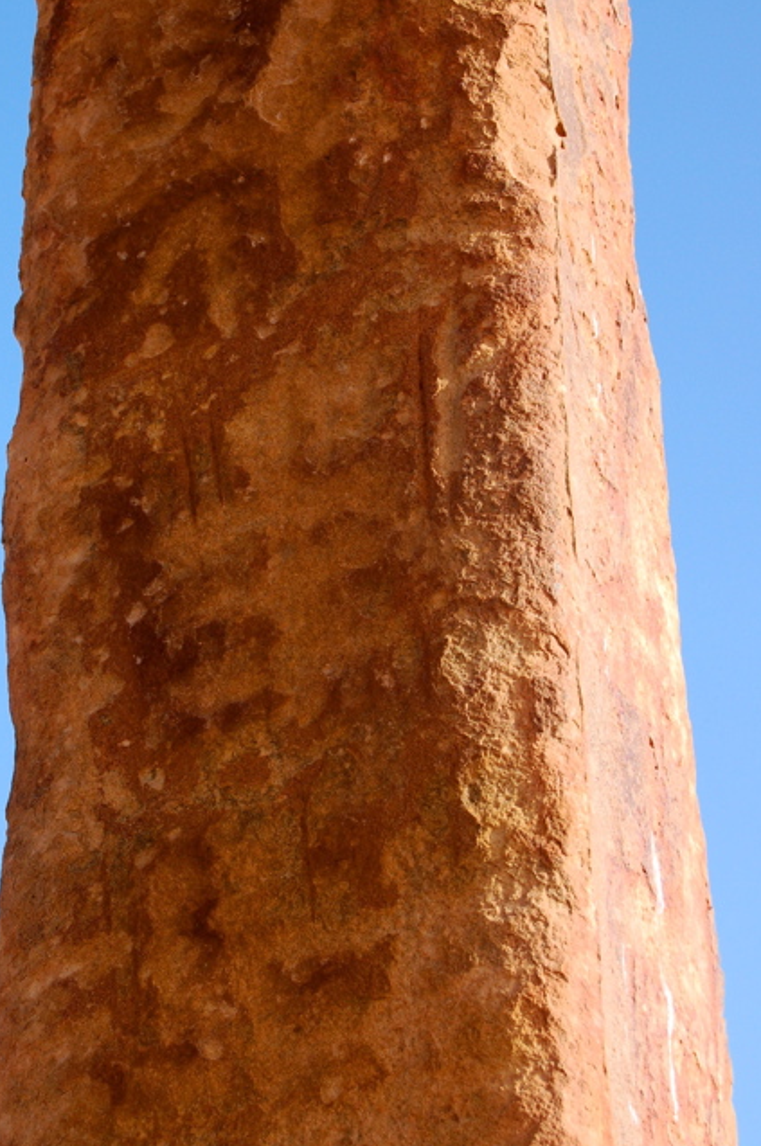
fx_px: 3295
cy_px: 482
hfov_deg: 13.2
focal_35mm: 104
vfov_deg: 19.7
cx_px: 310
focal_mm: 55
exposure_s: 1/250
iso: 200
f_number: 8
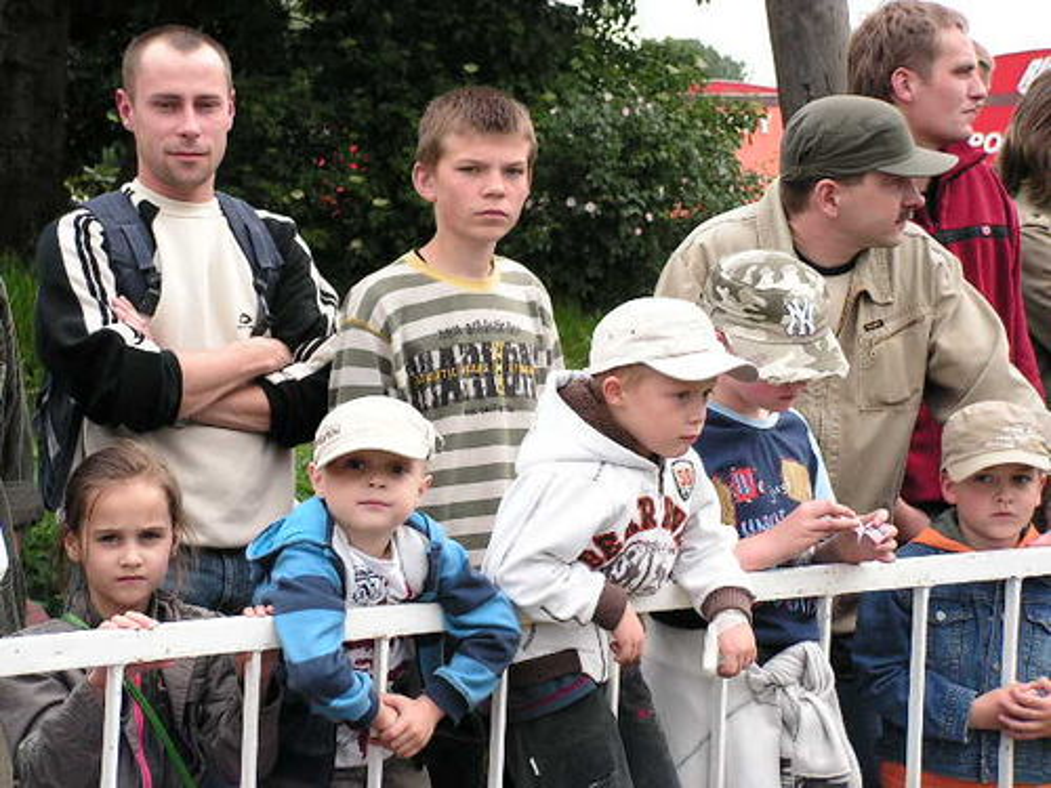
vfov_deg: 15.7
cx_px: 526
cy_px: 394
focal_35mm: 94
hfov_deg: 20.9
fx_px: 2854
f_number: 3.3
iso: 64
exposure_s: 1/160
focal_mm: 15.8
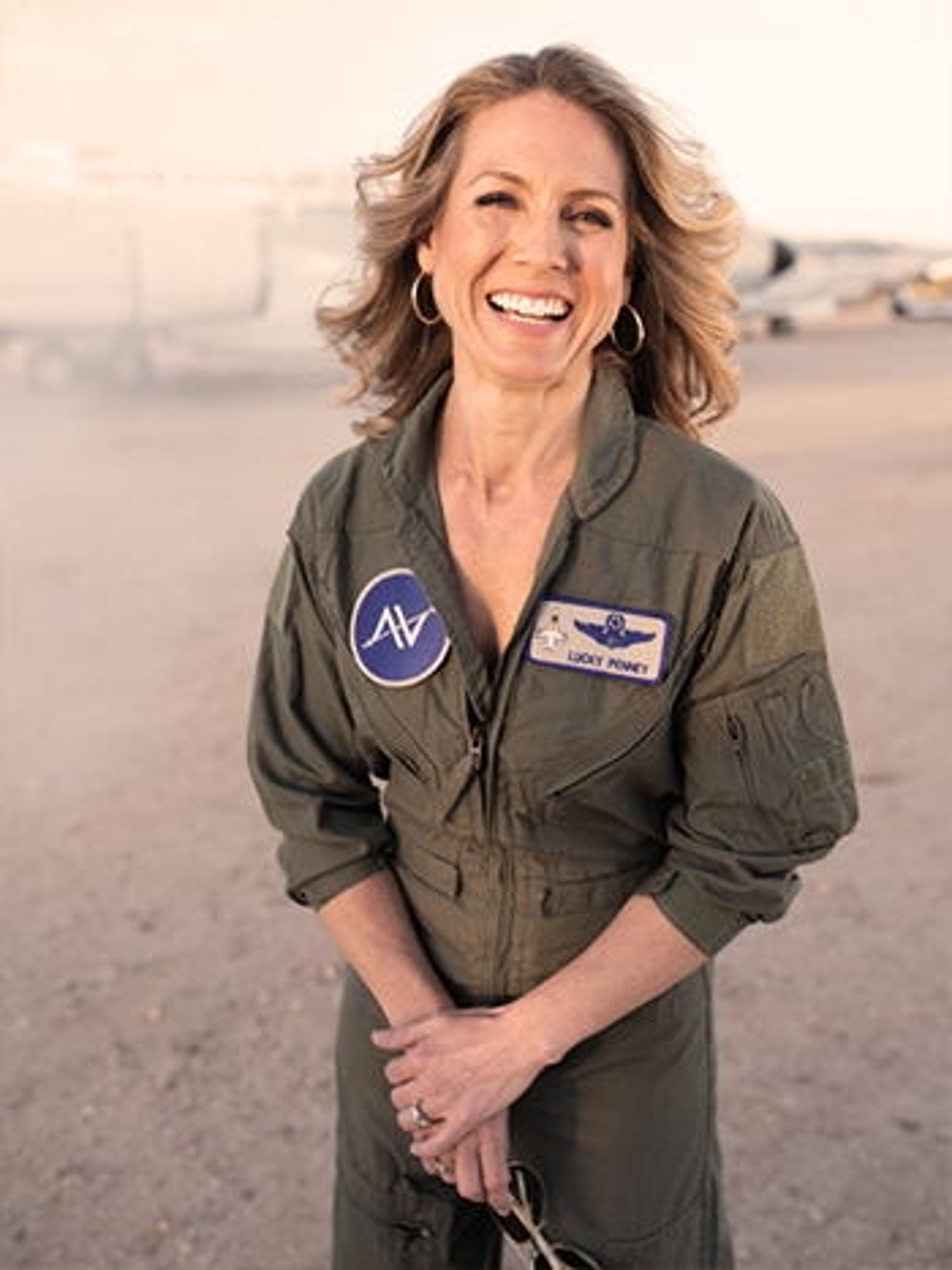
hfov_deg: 44.1
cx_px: 476
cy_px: 635
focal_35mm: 32
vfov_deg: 56.8
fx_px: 1174
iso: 16
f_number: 2.2
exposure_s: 1/152
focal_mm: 2.87
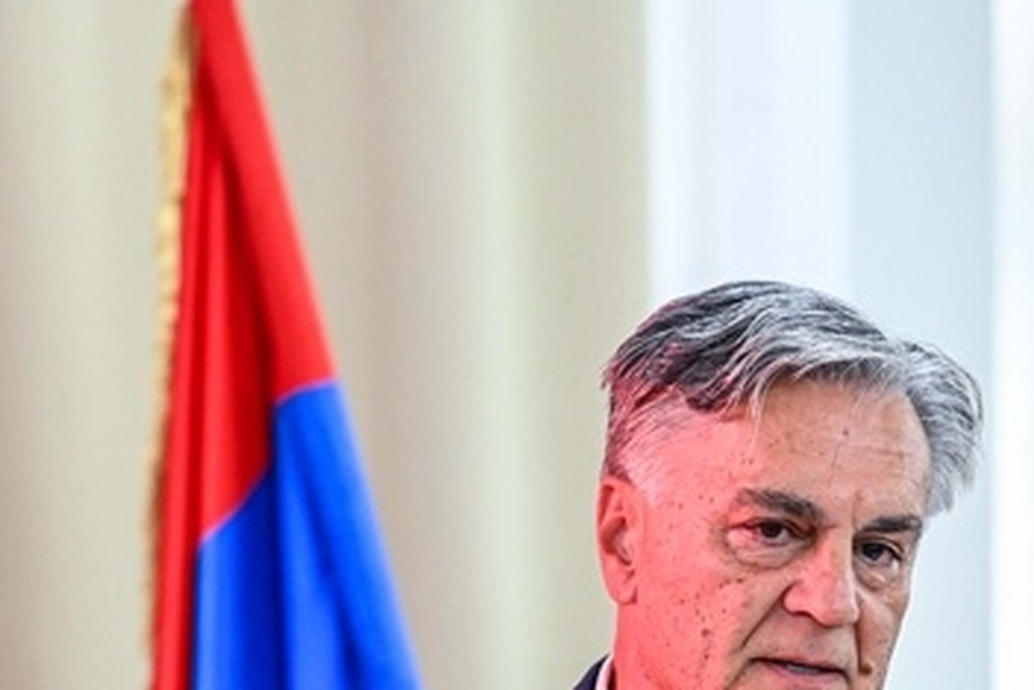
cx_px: 731
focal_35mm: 454
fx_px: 13045
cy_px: 674
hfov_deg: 4.5
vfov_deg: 3.0
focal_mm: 200
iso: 3200
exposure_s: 1/250
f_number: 2.8
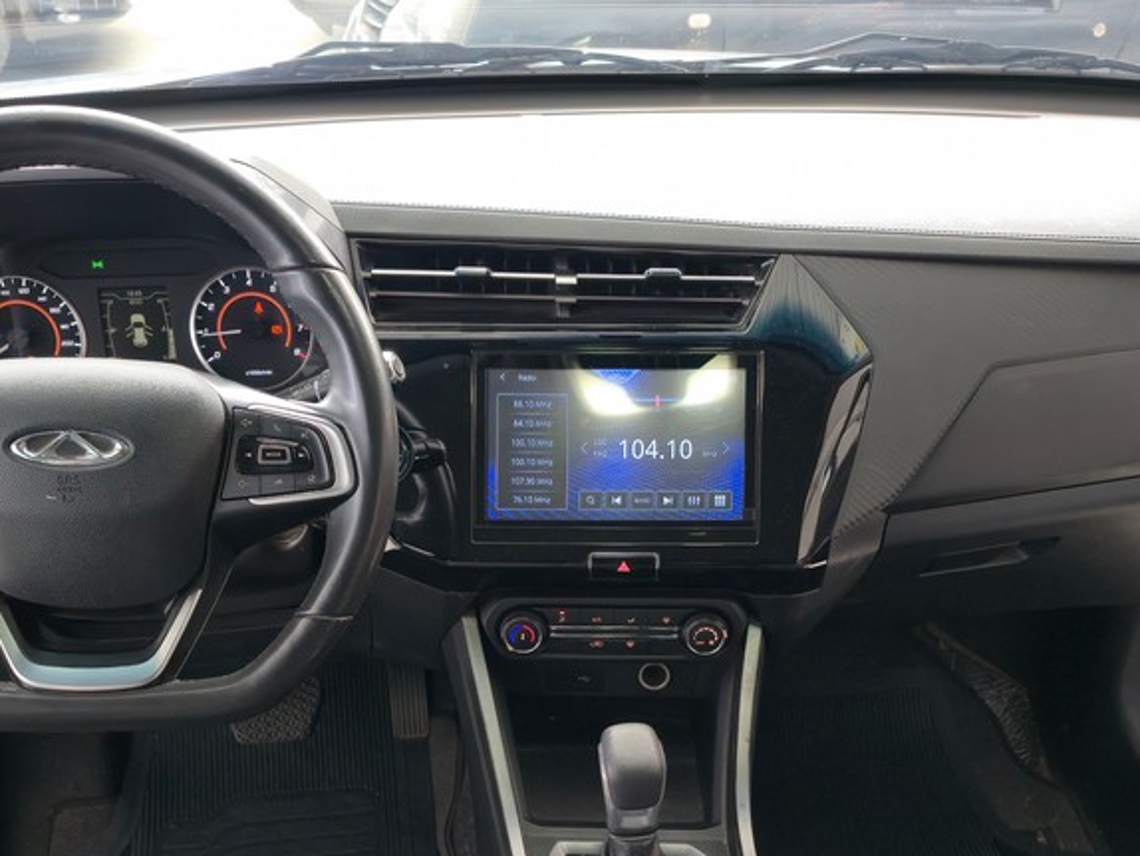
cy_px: 743
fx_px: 1351
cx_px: 554
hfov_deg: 45.8
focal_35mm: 41
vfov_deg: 33.6
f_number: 1.7
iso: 200
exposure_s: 1/60
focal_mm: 6.3
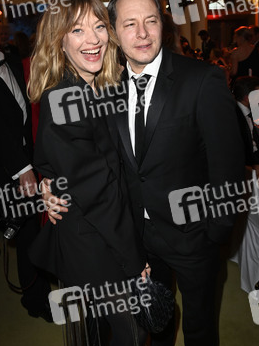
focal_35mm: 30
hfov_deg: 46.7
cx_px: 129
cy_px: 151
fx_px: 300
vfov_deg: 59.8
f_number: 5.6
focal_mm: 27
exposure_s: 1/60
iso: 1600
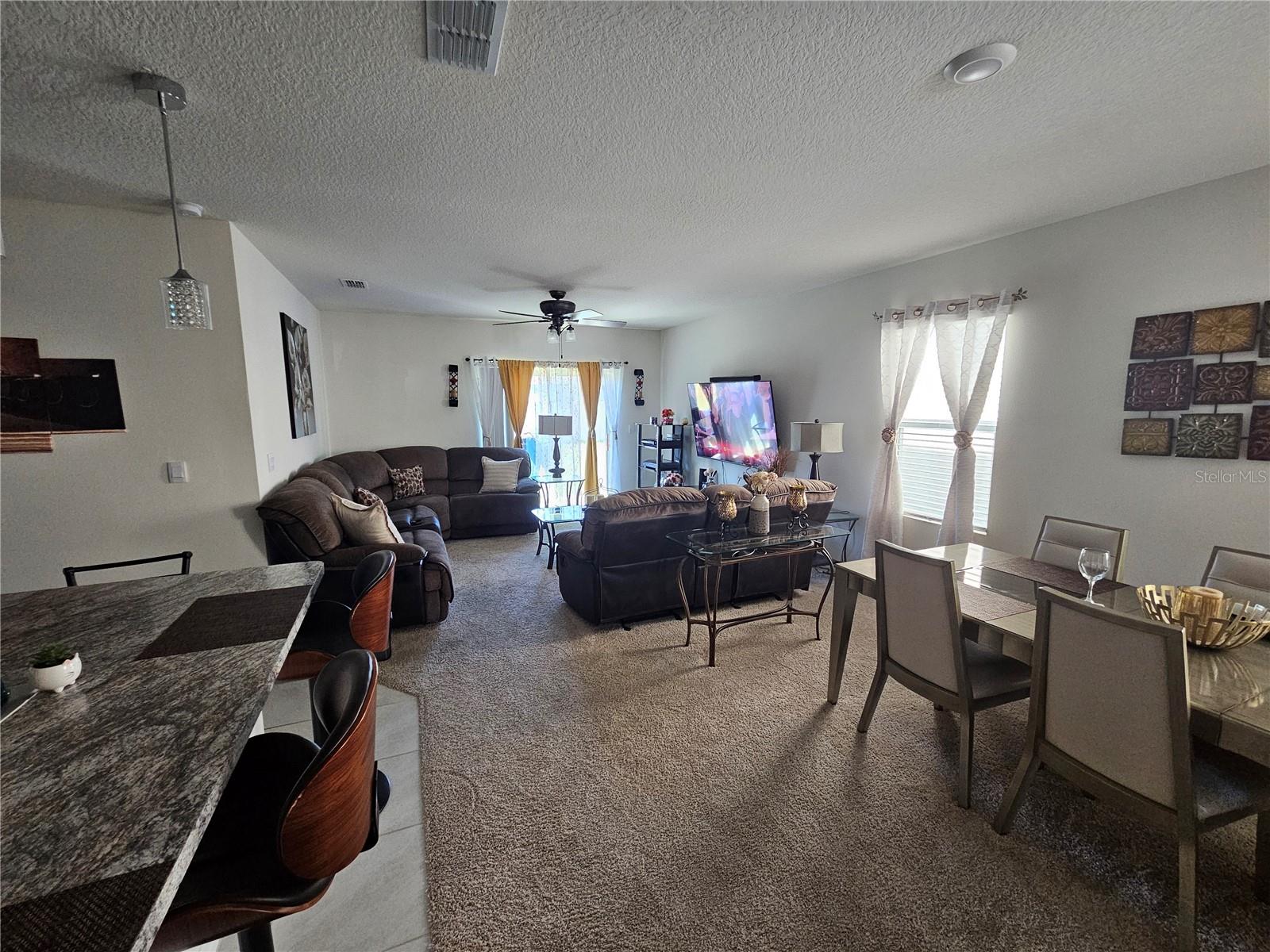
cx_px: 635
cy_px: 476
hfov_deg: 106.2
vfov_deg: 89.9
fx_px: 477
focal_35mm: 13
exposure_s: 1/60
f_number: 2.2
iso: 320
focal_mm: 2.2
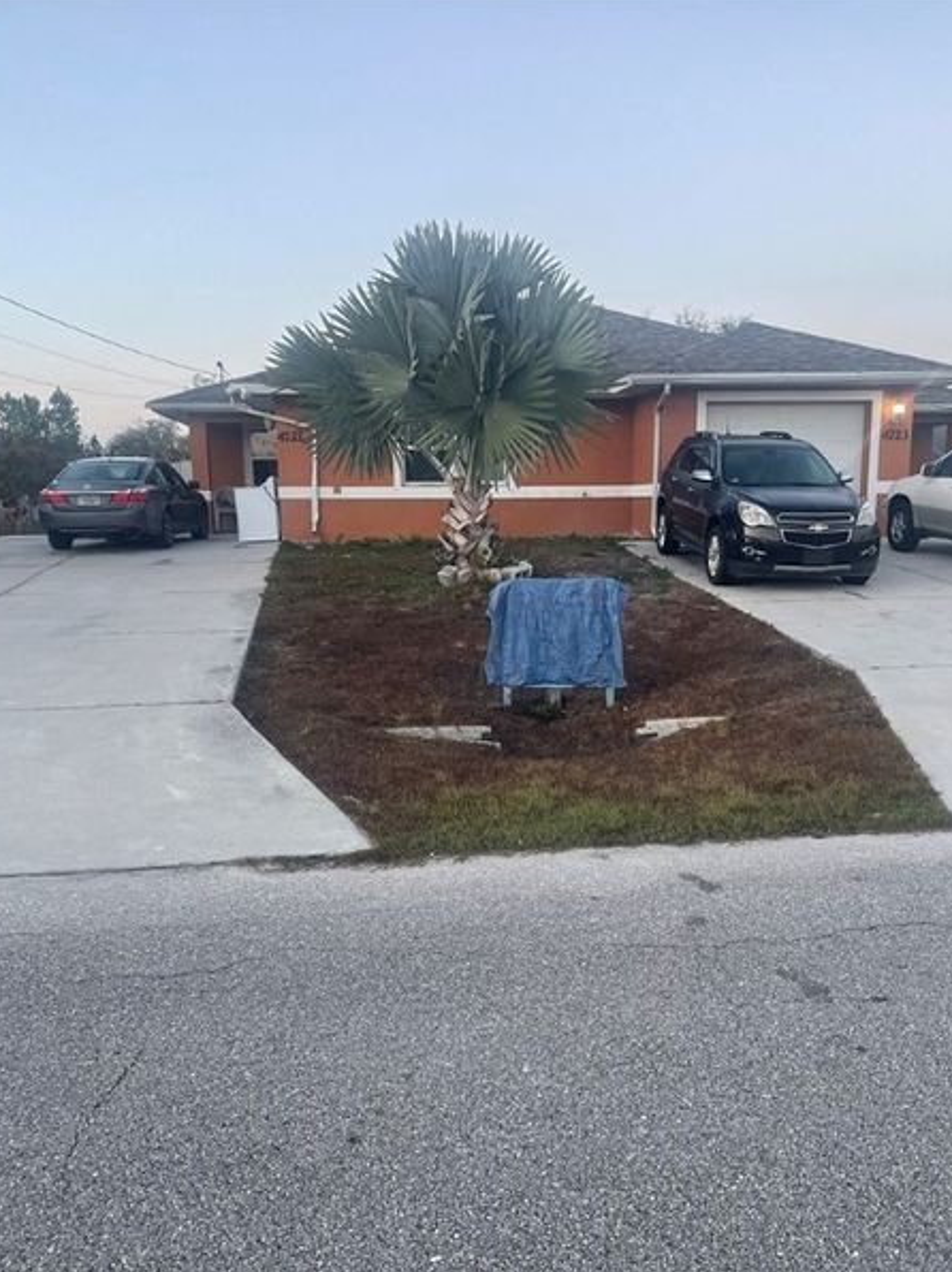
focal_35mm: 28
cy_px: 707
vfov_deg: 63.3
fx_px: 1028
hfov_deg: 49.6
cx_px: 508
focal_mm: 5.1
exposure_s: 1/121
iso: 125
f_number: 1.6
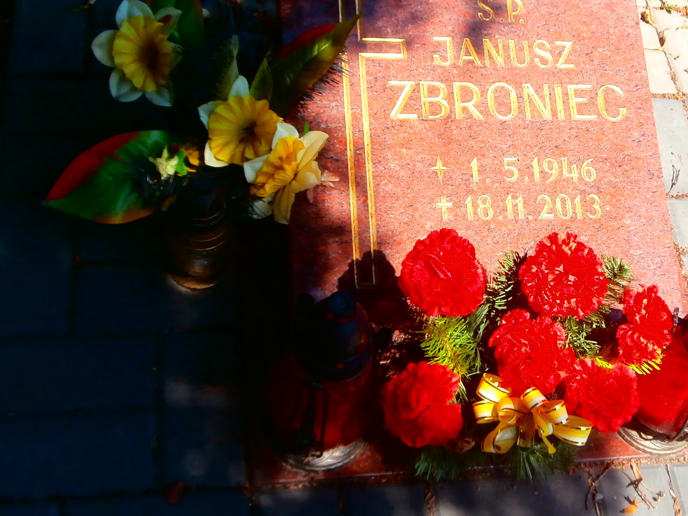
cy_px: 216
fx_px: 1034
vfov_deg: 28.0
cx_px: 463
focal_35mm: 52
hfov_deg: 36.4
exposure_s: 1/400
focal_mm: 5.36
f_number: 3.5
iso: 100
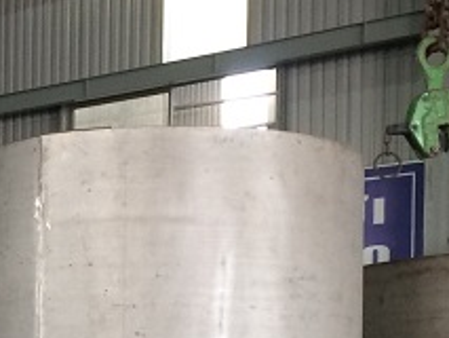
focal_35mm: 109
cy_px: 461
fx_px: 1415
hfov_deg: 17.3
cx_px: -67
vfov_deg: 13.1
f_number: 2.2
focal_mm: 4.15
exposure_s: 1/33
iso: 160
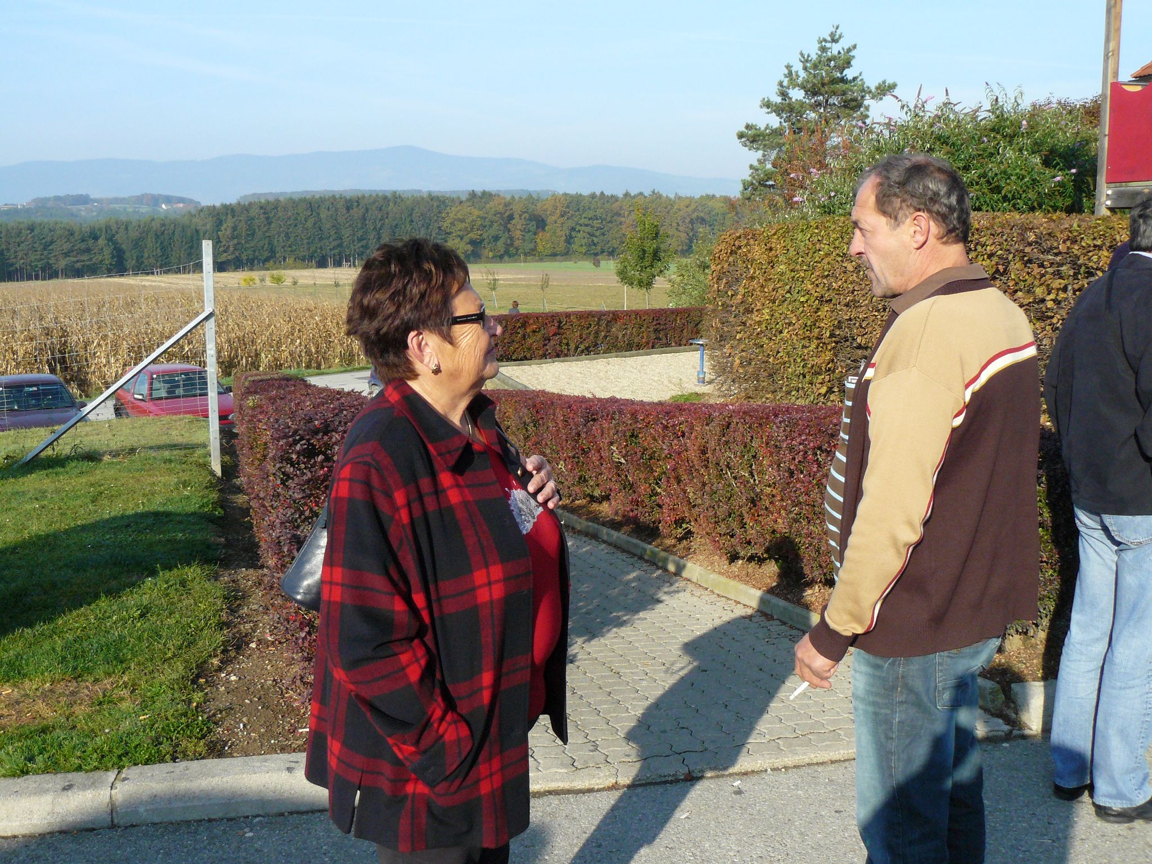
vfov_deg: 39.7
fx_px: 1198
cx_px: 576
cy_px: 432
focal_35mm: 36
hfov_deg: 51.4
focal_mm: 6
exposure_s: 1/400
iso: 200
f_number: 5.6
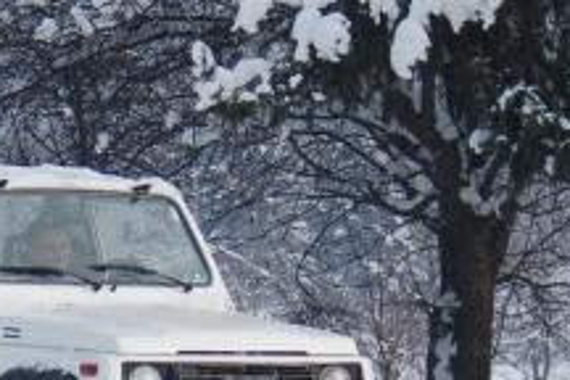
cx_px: 116
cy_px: 449
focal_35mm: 444
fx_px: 7029
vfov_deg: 3.1
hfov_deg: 4.6
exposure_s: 1/640
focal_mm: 80
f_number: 6.3
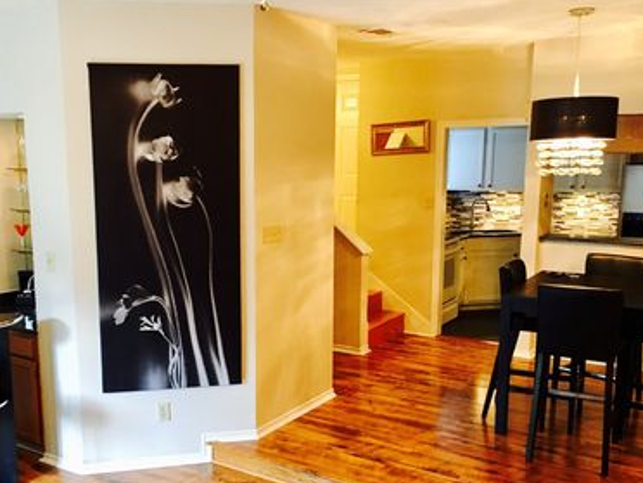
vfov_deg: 36.7
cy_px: 295
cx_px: 239
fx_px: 724
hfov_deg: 47.4
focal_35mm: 39
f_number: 2.2
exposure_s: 1/30
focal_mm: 4.15
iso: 200
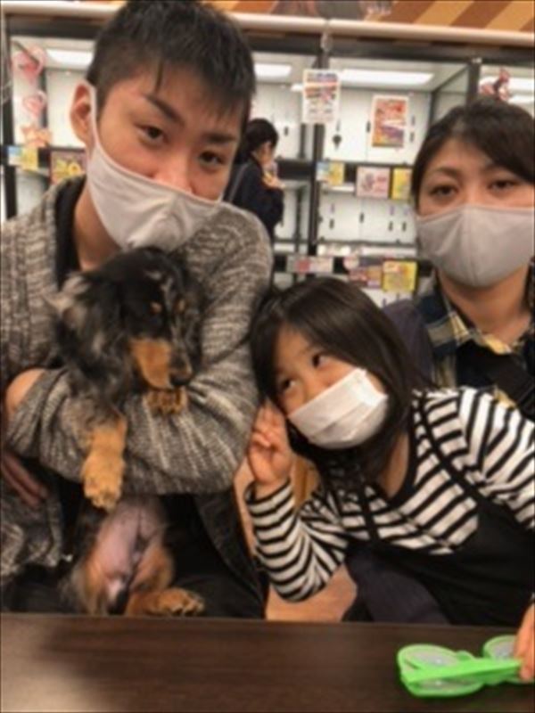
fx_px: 577
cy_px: 356
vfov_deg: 63.4
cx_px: 268
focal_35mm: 28
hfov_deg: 49.7
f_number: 1.8
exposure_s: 1/20
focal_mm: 3.99
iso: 40
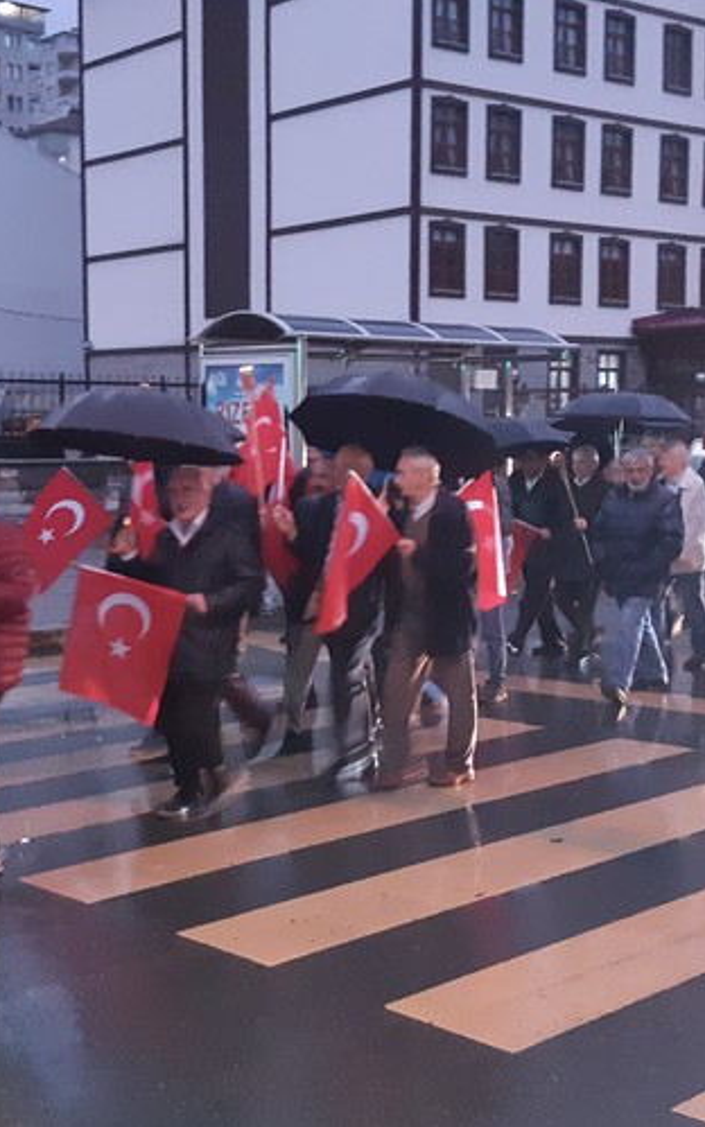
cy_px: 565
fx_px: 1137
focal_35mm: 37
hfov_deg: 34.3
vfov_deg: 52.7
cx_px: 273
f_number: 1.7
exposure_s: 1/17
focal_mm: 3.93
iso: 640
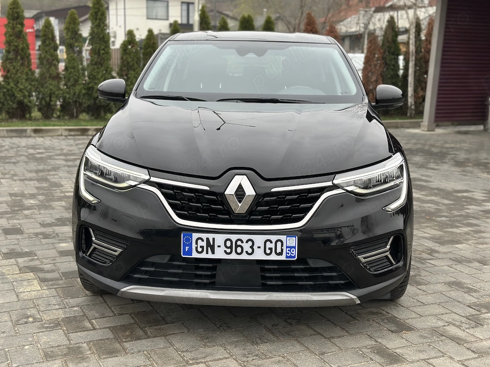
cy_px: 184
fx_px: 679
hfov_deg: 39.7
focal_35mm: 48
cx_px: 245
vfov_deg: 30.3
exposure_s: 1/668
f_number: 1.78
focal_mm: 6.86
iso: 80
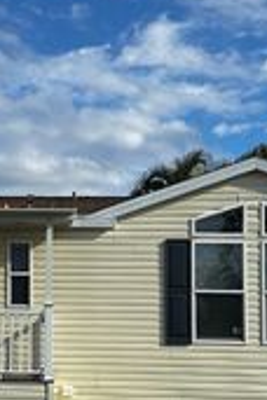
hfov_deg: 18.1
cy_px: 291
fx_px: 812
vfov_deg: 27.4
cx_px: -16
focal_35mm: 73
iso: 80
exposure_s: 1/5848
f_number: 1.78
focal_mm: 6.86
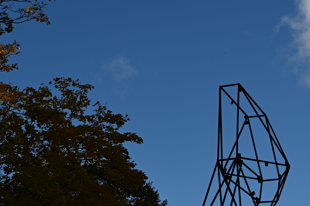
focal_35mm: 112
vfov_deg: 12.1
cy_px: 193
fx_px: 964
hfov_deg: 18.0
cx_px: 265
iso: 100
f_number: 4
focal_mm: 43
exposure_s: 1/1600
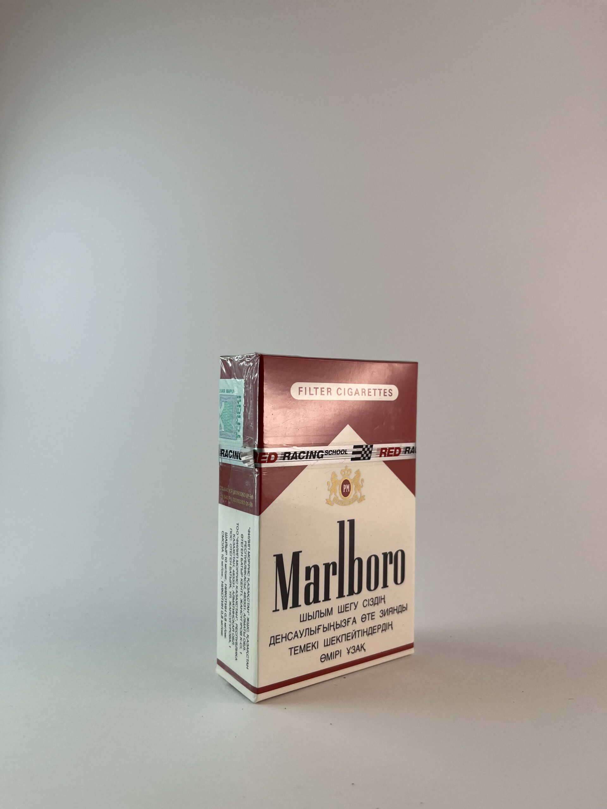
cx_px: 304
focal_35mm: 26
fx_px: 608
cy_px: 404
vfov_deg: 67.3
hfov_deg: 53.1
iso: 50
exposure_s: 1/428
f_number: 1.6
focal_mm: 5.1
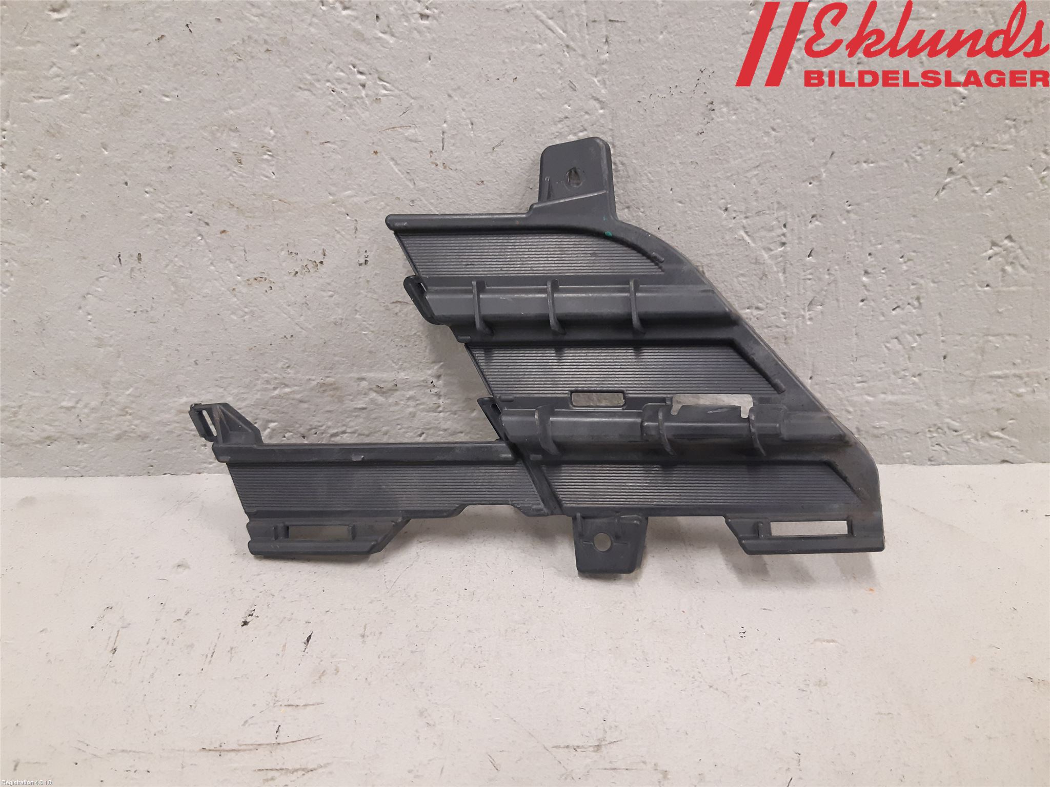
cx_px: 525
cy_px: 394
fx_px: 789
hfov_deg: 67.3
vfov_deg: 53.1
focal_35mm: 26
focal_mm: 3.93
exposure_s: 1/50
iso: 250
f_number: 1.7
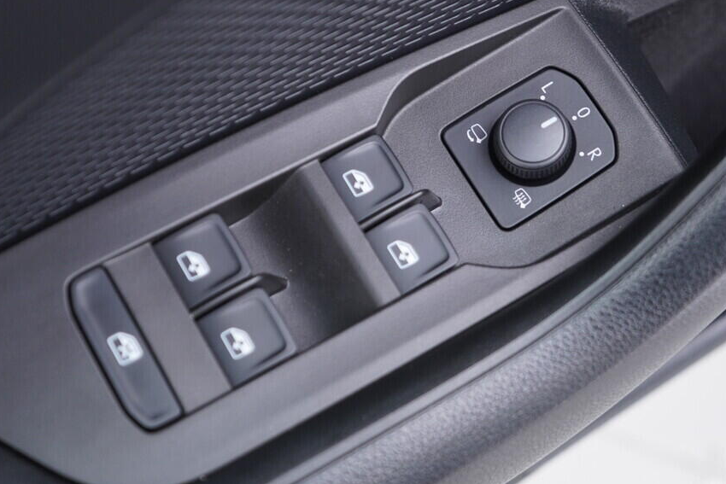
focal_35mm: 61
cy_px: 160
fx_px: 1230
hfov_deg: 32.8
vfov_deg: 22.2
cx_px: 413
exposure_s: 1/40
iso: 250
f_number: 2.8
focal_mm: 24
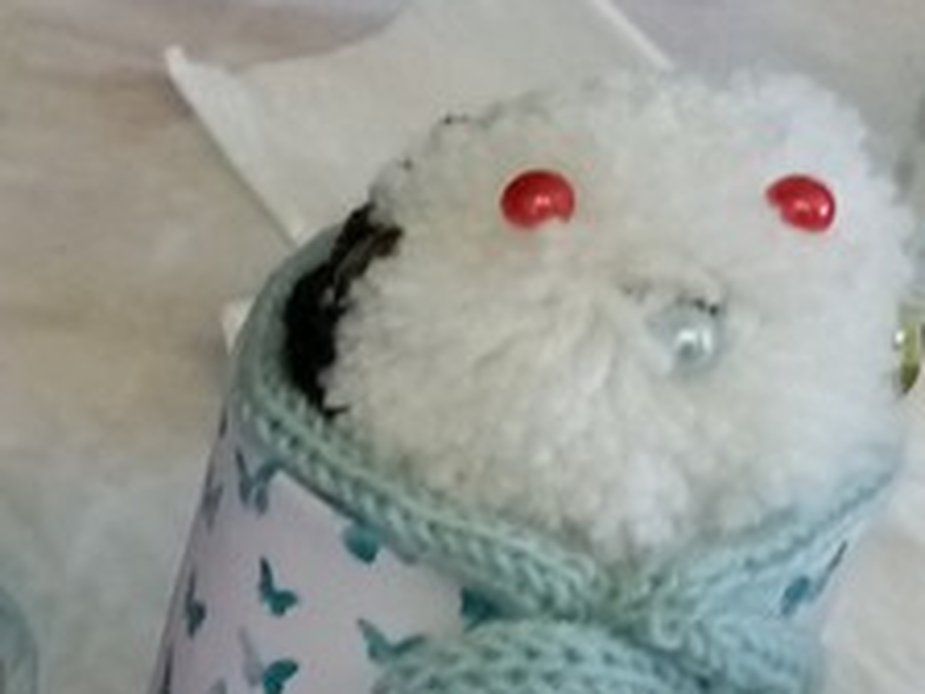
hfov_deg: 14.2
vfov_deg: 12.1
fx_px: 3180
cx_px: -859
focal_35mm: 119
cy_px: 917
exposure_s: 1/33.3
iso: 158
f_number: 1.8
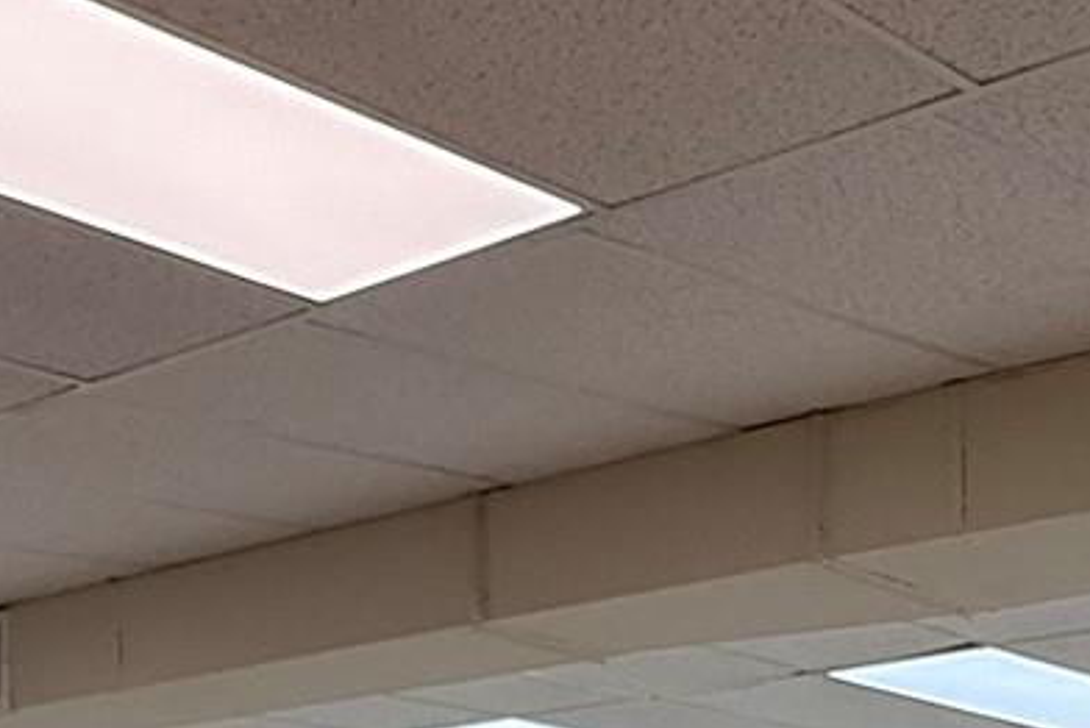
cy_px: 1175
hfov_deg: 25.3
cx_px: 1090
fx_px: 2303
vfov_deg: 16.1
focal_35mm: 76
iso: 80
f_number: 2.2
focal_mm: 2.22
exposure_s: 1/120
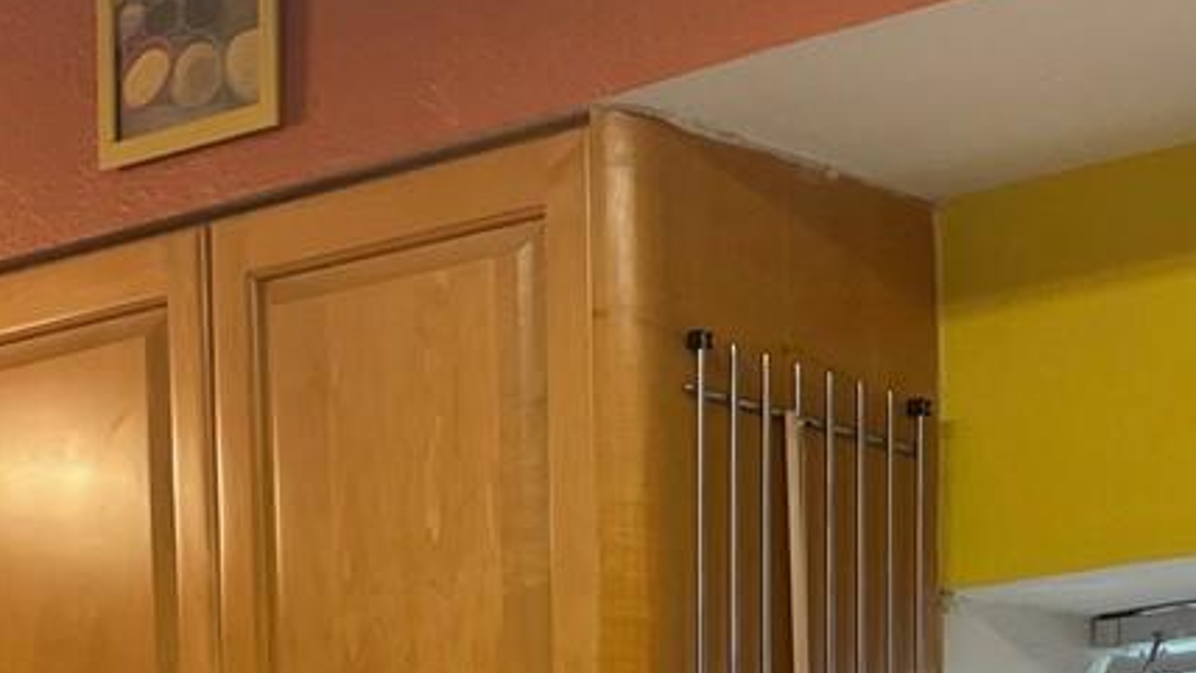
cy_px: 1421
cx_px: 1196
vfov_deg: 10.4
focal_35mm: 106
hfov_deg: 19.6
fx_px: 3362
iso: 80
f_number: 1.6
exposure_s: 1/60
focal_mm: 4.2
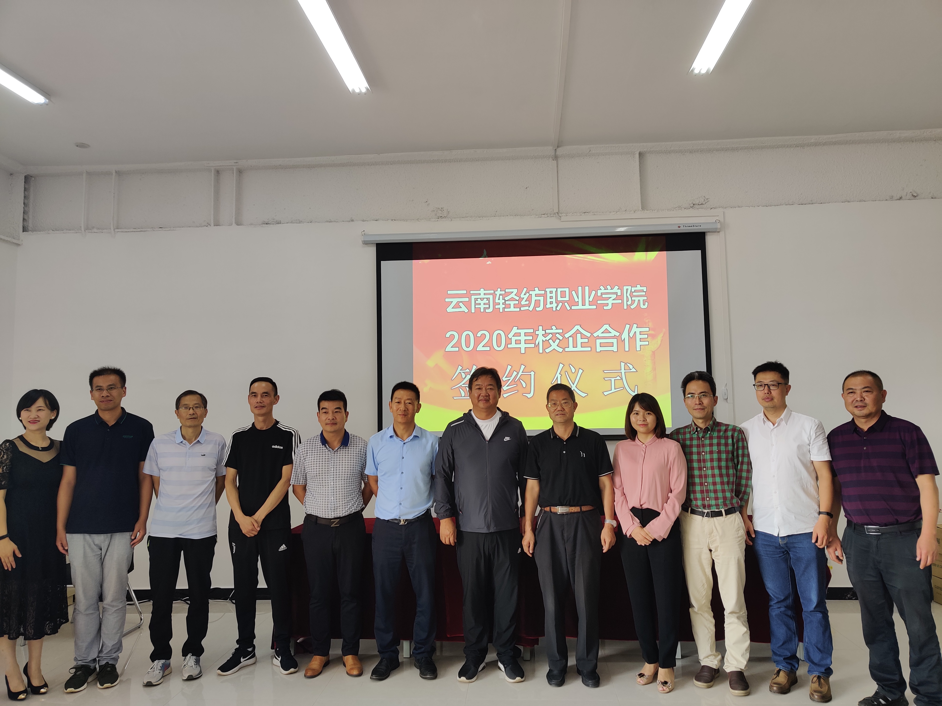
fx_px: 735
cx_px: 471
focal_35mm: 27
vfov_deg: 51.4
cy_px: 353
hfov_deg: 65.3
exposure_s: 1/50
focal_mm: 4.75
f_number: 1.65
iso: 125
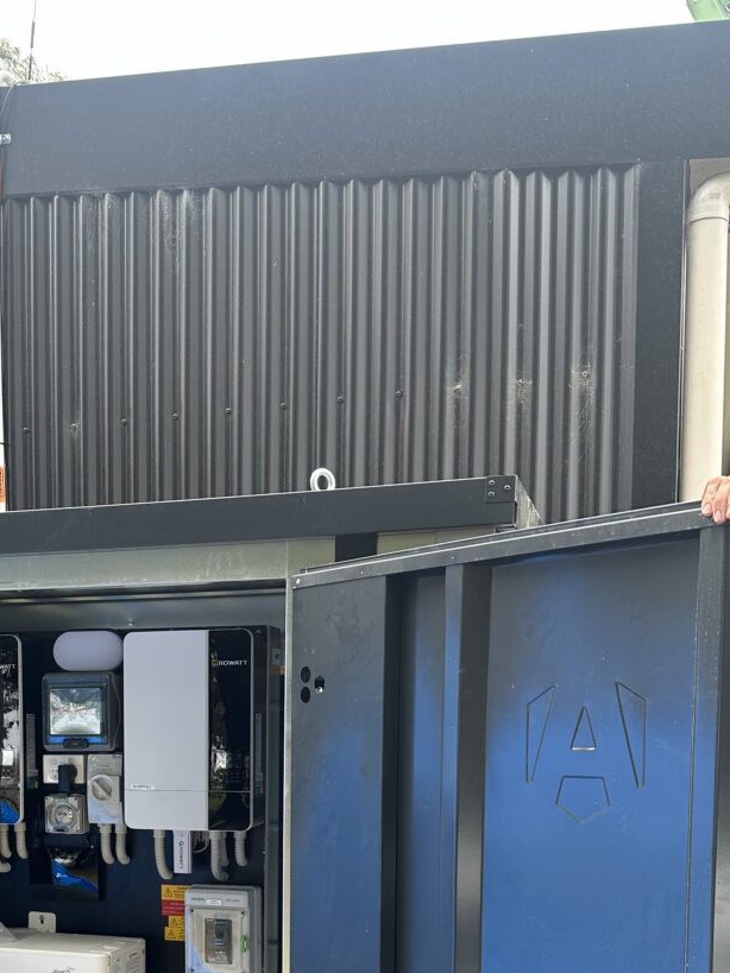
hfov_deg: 31.7
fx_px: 1266
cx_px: 194
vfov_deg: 39.7
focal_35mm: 45
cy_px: 835
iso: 80
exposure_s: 1/392
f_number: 1.78
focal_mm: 6.86
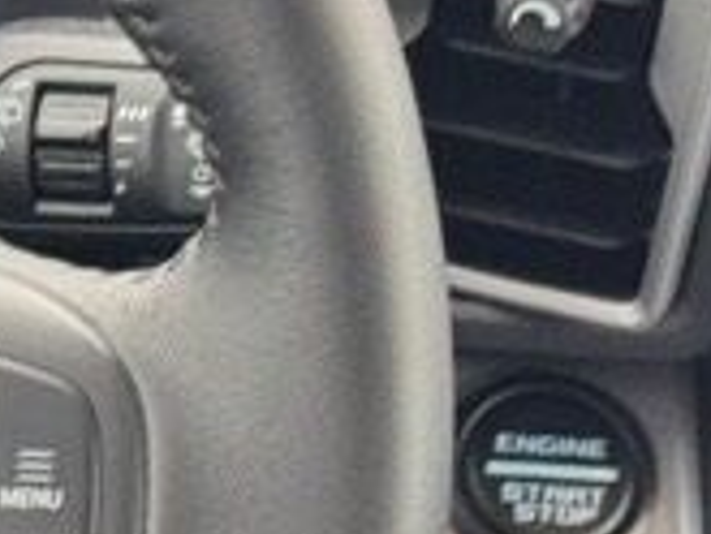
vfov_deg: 5.0
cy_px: 568
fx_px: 6105
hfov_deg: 6.4
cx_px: -987
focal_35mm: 297
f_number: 1.78
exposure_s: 1/75
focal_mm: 6.76
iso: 100
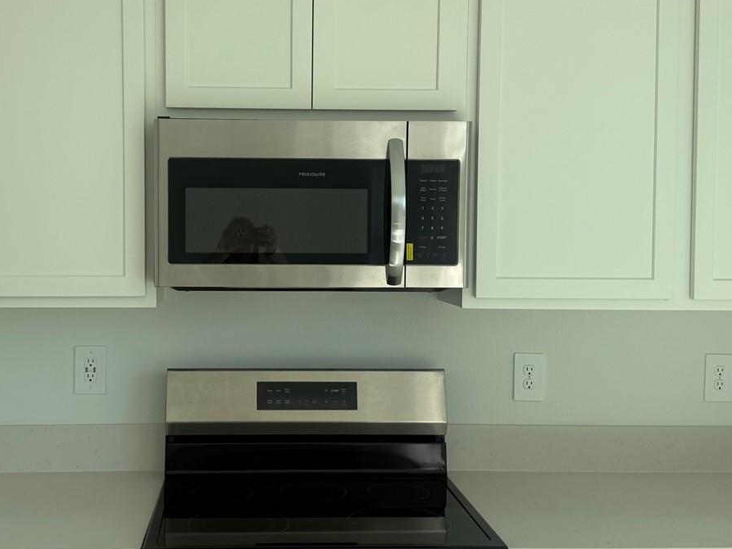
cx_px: 286
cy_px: 259
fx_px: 909
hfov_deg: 43.6
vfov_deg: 33.6
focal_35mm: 43
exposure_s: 1/788
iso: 80
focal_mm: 6.76
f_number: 1.78
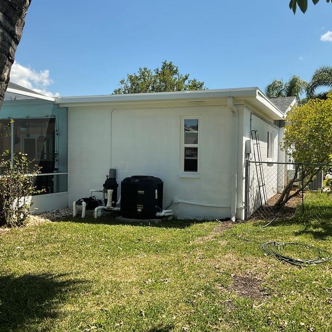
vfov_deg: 47.2
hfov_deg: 47.1
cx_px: 191
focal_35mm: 35
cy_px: 167
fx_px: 380
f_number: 1.8
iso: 16
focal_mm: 3
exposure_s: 1/1490
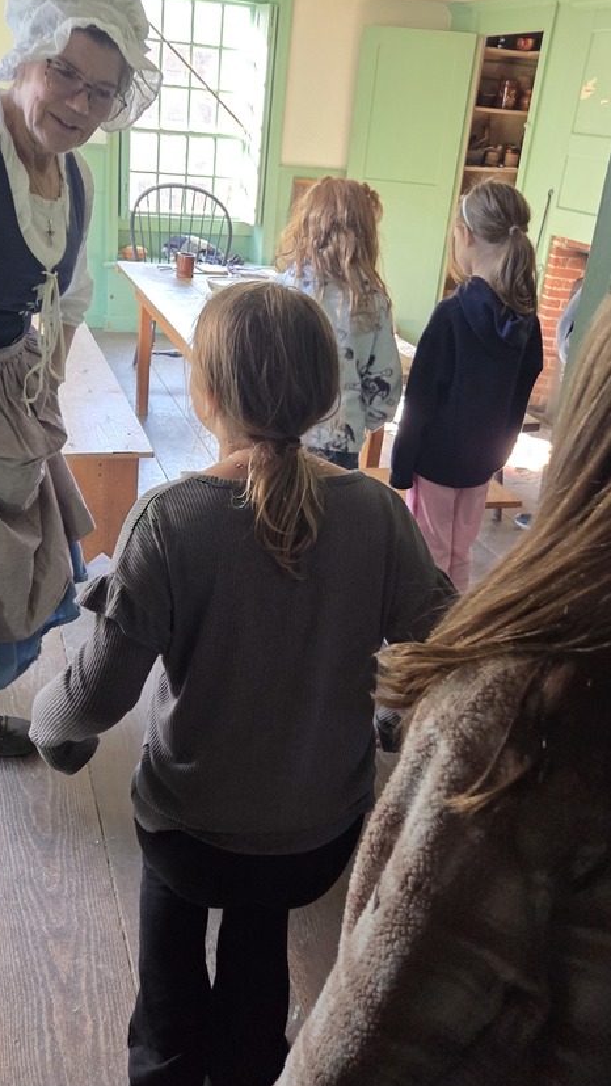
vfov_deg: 62.4
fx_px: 893
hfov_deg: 37.7
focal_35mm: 31
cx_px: 254
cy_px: 468
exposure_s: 1/120
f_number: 1.8
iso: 800
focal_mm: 5.4
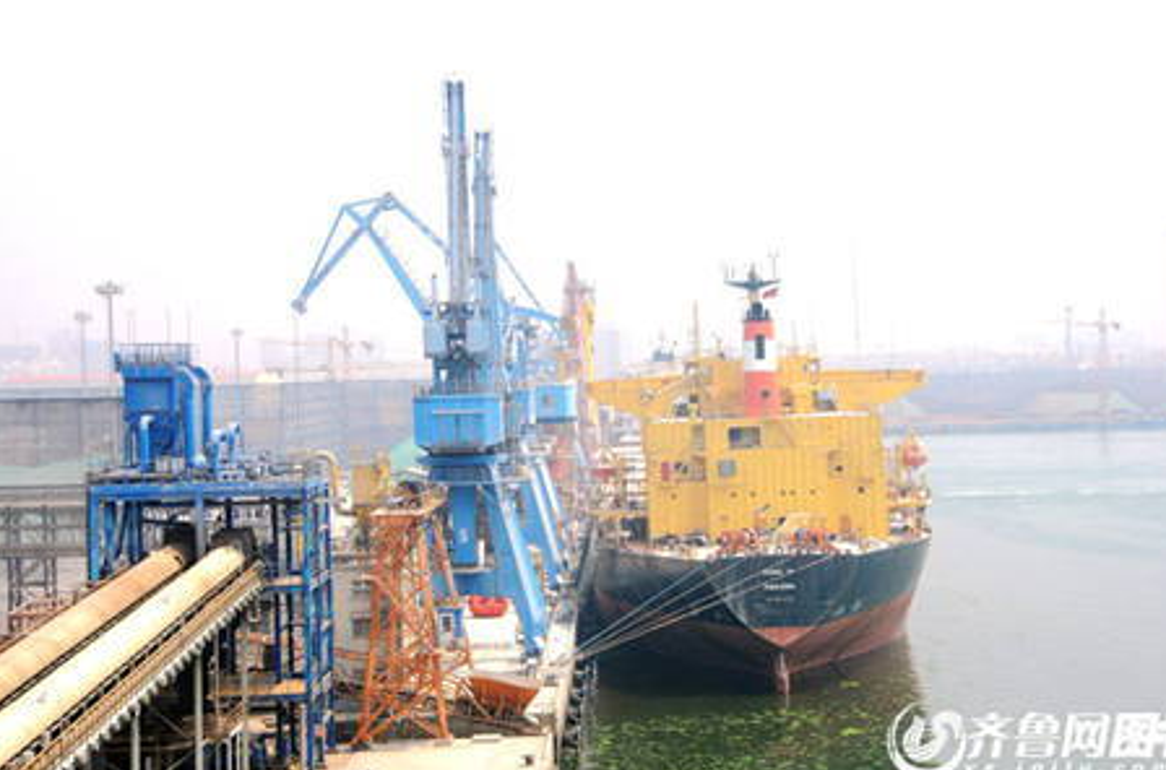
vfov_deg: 19.3
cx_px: 669
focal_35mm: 70
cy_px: 398
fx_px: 2261
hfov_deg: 28.9
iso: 560
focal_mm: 38
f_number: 4.2
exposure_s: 1/4000
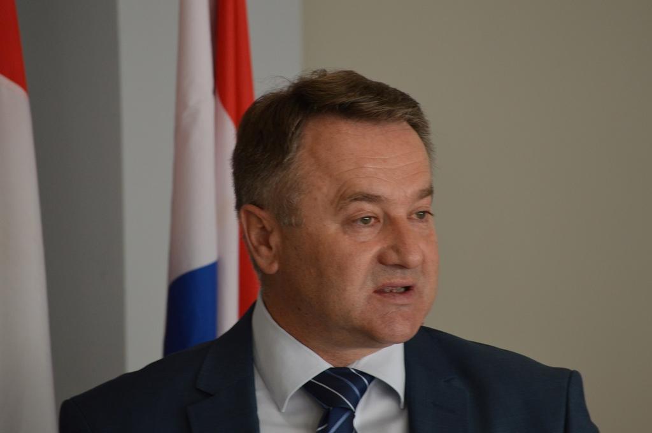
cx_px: 326
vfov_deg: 5.4
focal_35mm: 255
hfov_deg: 8.1
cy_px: 216
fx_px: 4612
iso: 720
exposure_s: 1/60
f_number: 5.3
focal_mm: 170
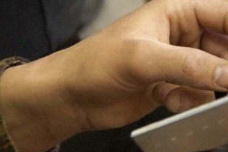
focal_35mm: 197
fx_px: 1247
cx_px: 280
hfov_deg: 10.3
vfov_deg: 6.9
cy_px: -16
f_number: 5
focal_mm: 50
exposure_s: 1/160
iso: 3200
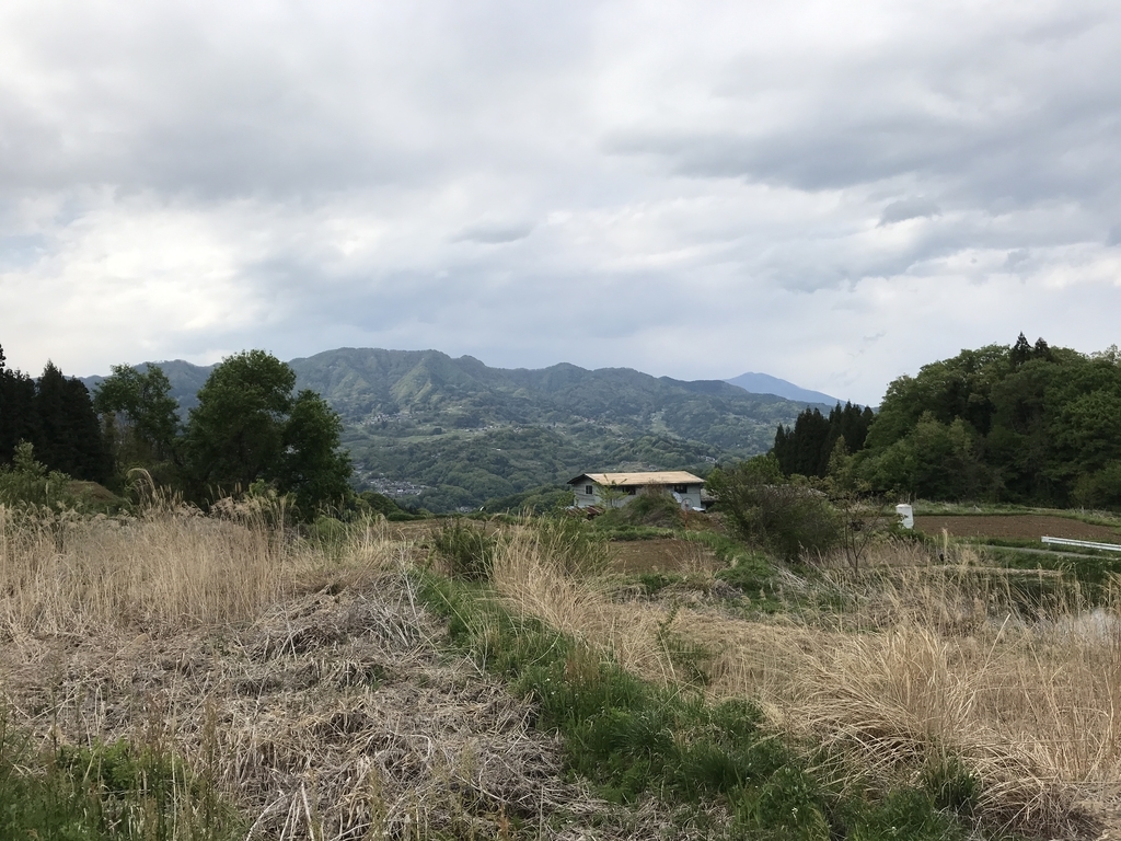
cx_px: 560
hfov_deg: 63.4
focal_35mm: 28
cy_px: 420
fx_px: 907
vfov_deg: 49.7
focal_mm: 3.99
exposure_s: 1/2336
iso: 20
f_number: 1.8
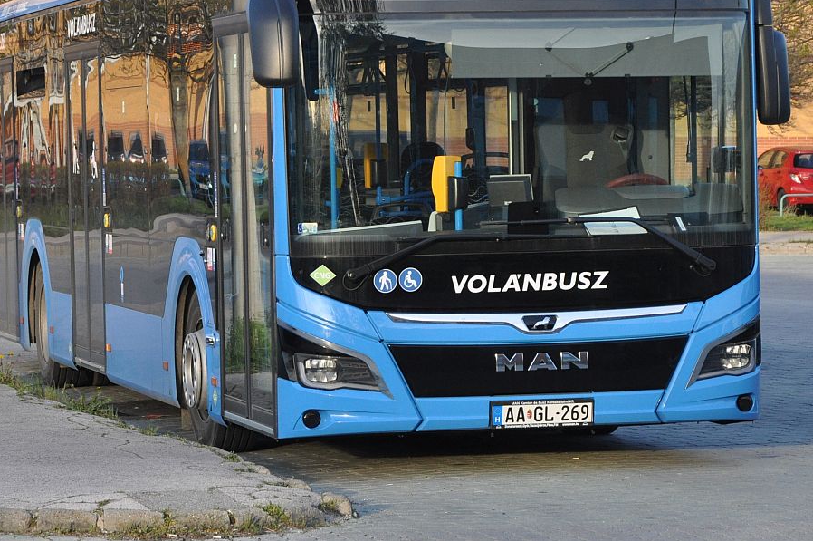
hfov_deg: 13.2
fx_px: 3520
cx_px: 411
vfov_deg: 8.8
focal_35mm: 156
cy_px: 117
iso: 800
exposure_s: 1/500
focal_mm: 66
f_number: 5.3
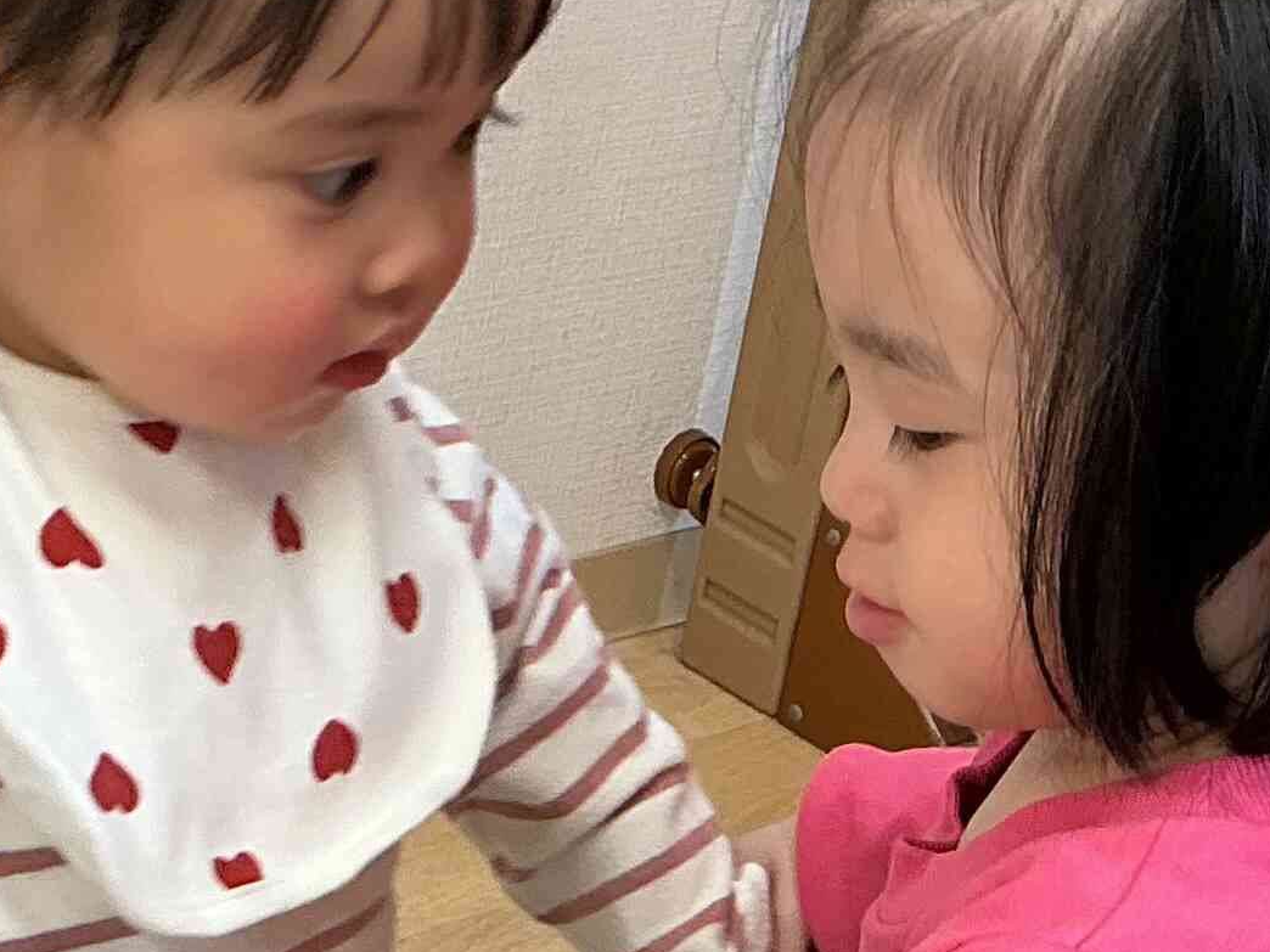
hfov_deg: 17.6
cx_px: 635
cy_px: 1143
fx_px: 4109
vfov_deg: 12.9
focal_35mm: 112
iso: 40
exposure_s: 1/50
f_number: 1.8
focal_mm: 3
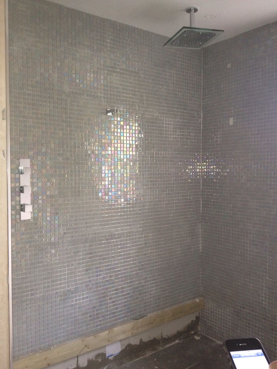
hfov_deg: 40.7
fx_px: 373
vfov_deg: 52.6
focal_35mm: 35
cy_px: 184
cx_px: 138
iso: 200
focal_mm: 4.28
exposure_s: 1/20
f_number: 2.4
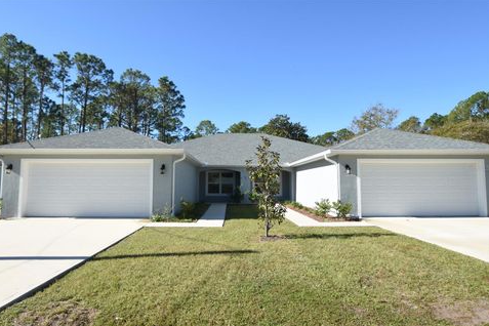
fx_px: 299
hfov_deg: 78.5
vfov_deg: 57.2
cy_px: 168
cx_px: 235
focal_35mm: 22
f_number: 6.3
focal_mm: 14
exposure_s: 1/400
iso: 100
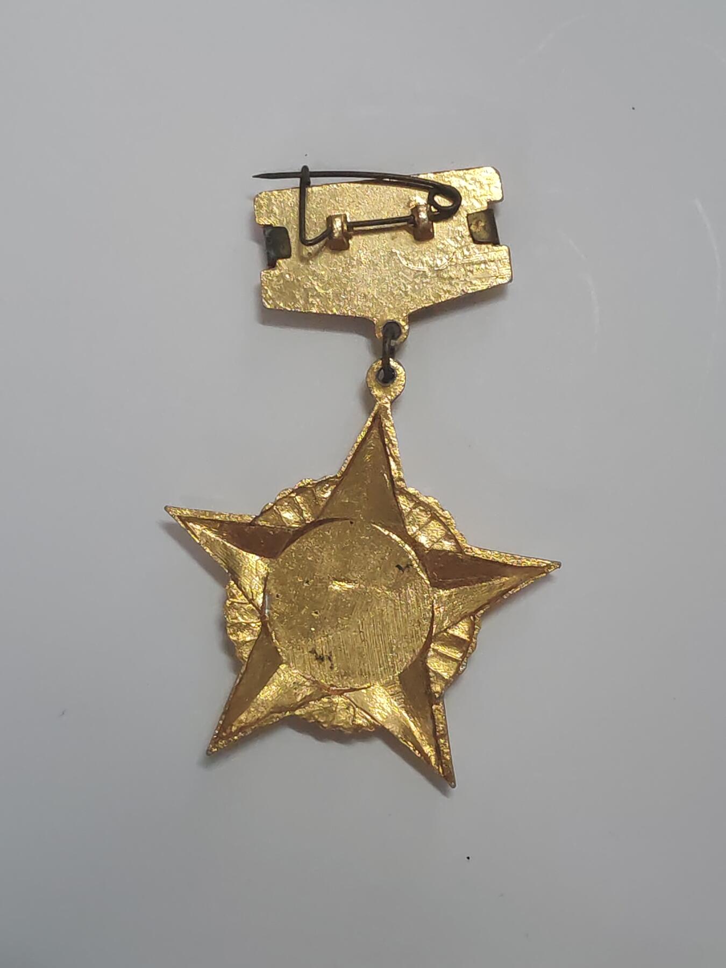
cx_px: 363
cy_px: 484
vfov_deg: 28.6
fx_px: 1902
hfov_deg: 21.6
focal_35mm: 68
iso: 640
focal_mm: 5.52
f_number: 1.95
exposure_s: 1/50
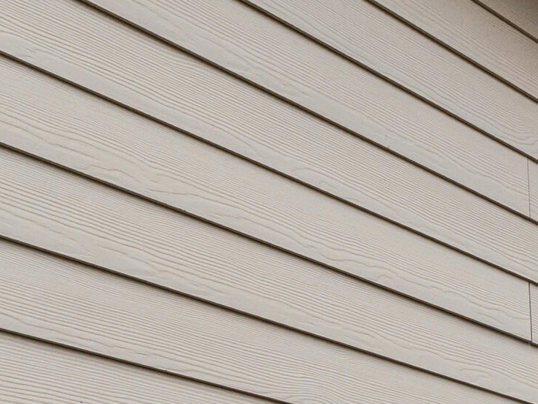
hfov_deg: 23.6
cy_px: 713
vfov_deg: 19.2
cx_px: 869
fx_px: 917
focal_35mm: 59
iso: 320
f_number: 8
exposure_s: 1/400
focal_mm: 10
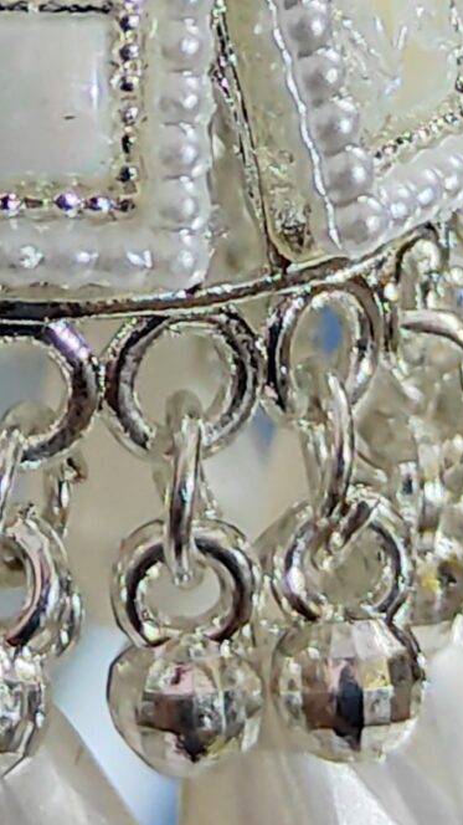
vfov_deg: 19.2
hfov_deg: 11.5
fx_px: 2294
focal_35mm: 105
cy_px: -159
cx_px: 97
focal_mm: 5.43
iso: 843
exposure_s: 1/20
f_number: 1.89
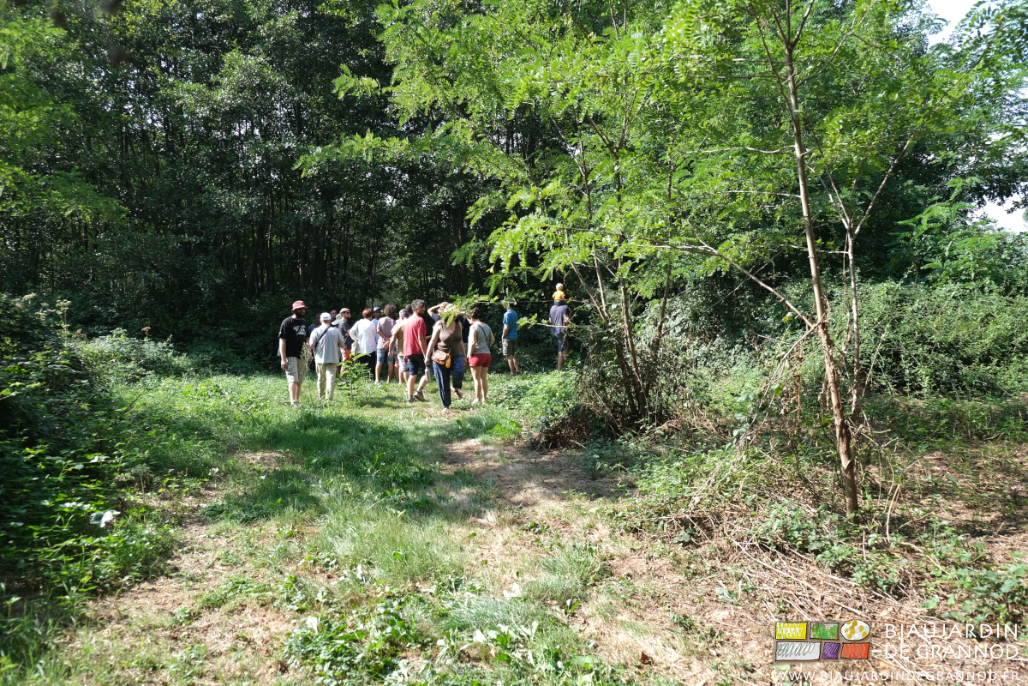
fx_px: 771
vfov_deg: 47.9
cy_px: 343
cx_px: 514
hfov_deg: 67.4
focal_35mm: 27
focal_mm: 18
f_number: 3.6
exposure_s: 1/250
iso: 100
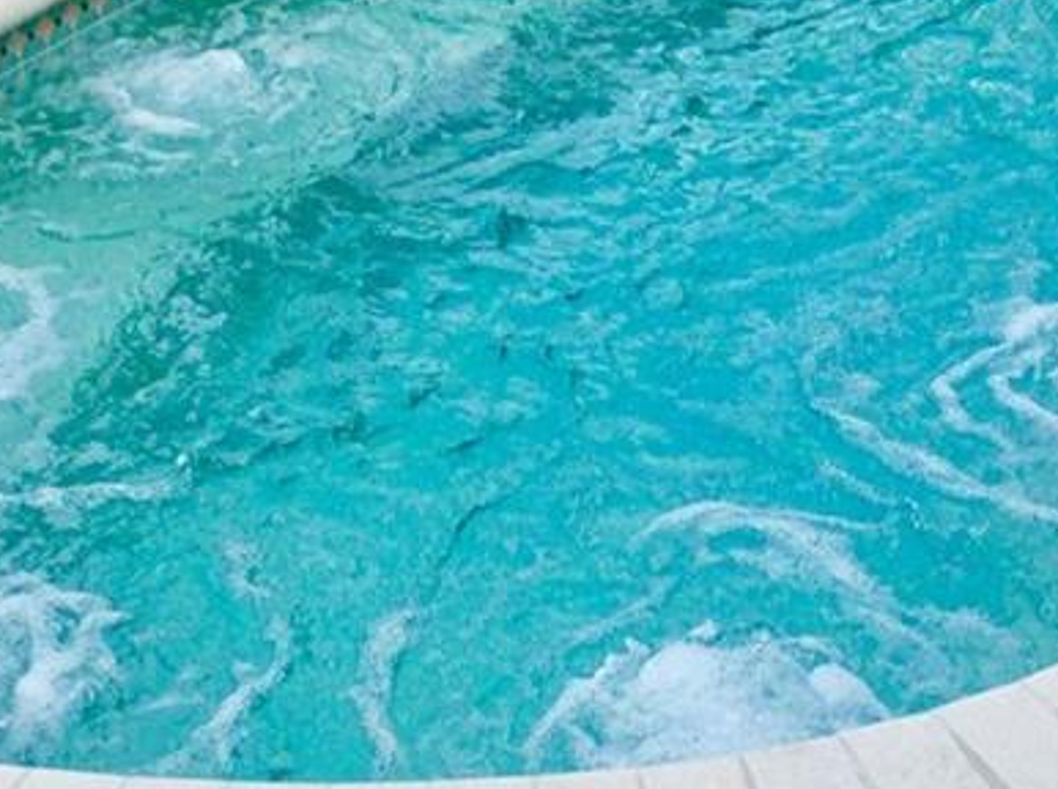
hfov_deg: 23.0
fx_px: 2593
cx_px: 595
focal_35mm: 85
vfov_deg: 17.2
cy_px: 219
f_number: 2.4
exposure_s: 1/312
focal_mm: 3.3
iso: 32
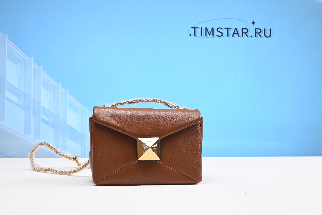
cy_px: 108
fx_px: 349
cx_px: 161
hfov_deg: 49.5
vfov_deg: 34.2
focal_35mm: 39
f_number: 16
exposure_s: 1/2
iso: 100
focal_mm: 39
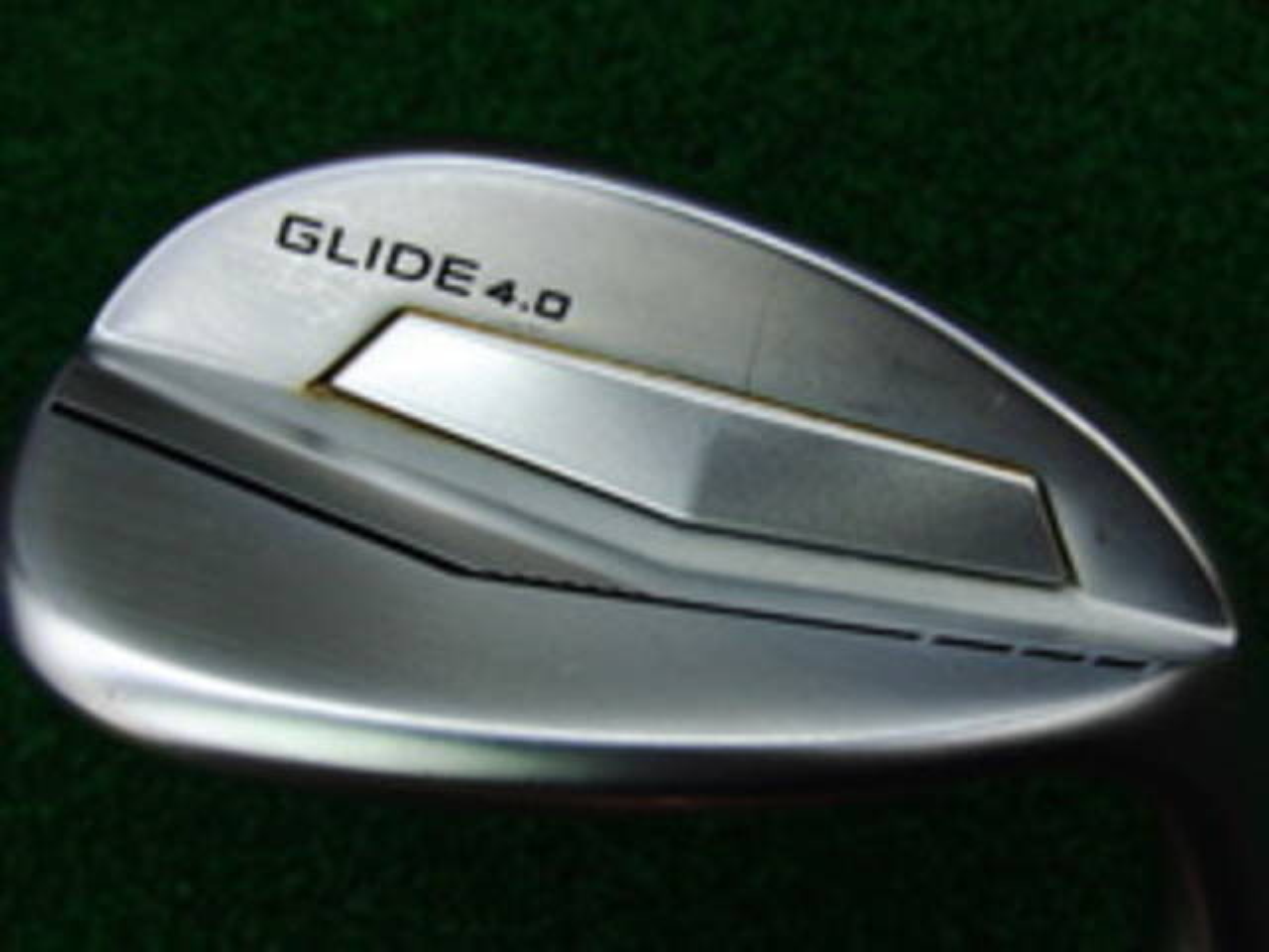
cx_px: 634
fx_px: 1356
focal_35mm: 37
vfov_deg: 38.7
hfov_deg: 50.1
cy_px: 476
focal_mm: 6.42
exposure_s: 1/80
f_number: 3.6
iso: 200
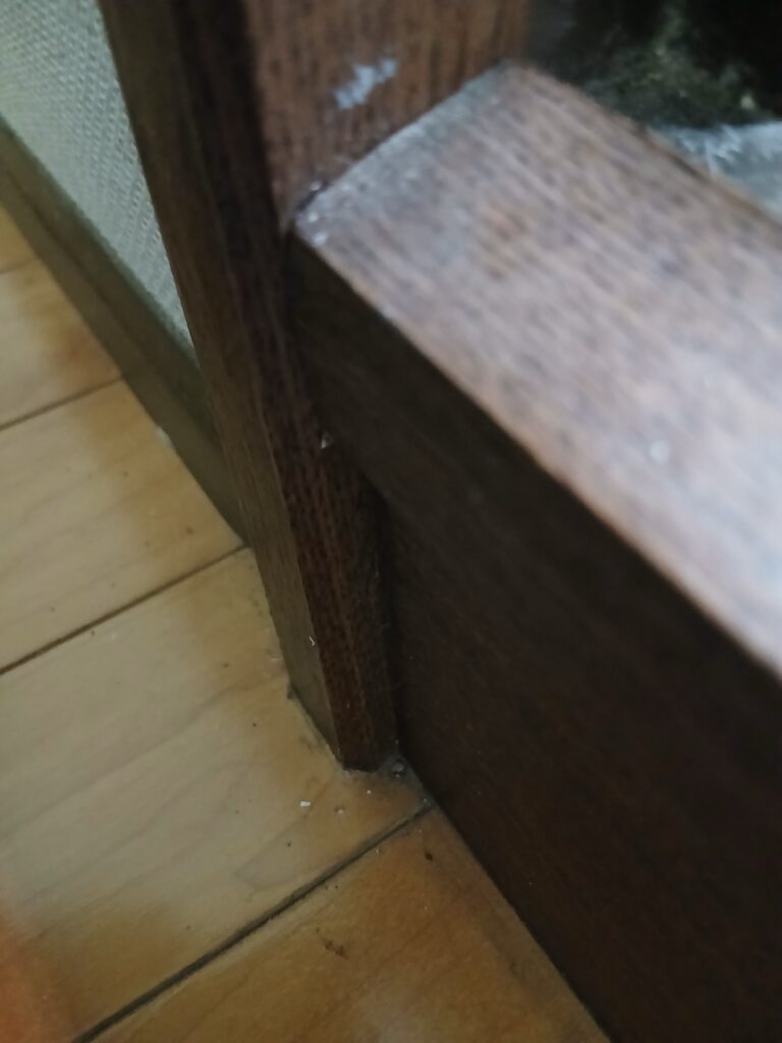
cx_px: 391
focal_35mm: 26
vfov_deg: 67.3
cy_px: 522
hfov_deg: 53.1
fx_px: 783
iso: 1600
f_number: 1.8
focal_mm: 3.86
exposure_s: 1/15
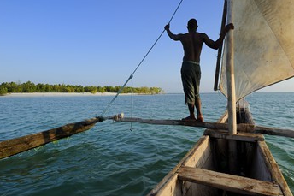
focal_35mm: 22
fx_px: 180
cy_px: 91
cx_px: 144
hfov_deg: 78.6
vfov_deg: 57.1
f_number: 10
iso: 200
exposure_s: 1/160
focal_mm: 18
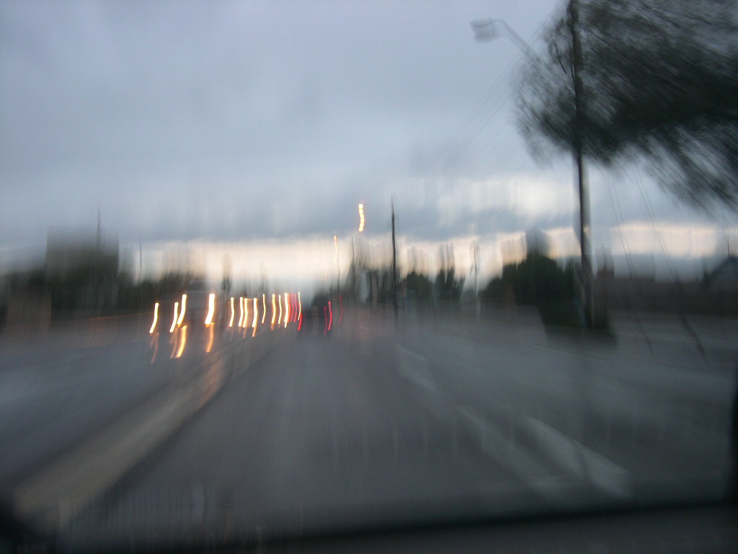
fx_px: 810
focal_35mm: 38
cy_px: 277
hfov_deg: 49.0
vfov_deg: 37.7
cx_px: 369
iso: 100
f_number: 2.8
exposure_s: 1/18.1
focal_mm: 8
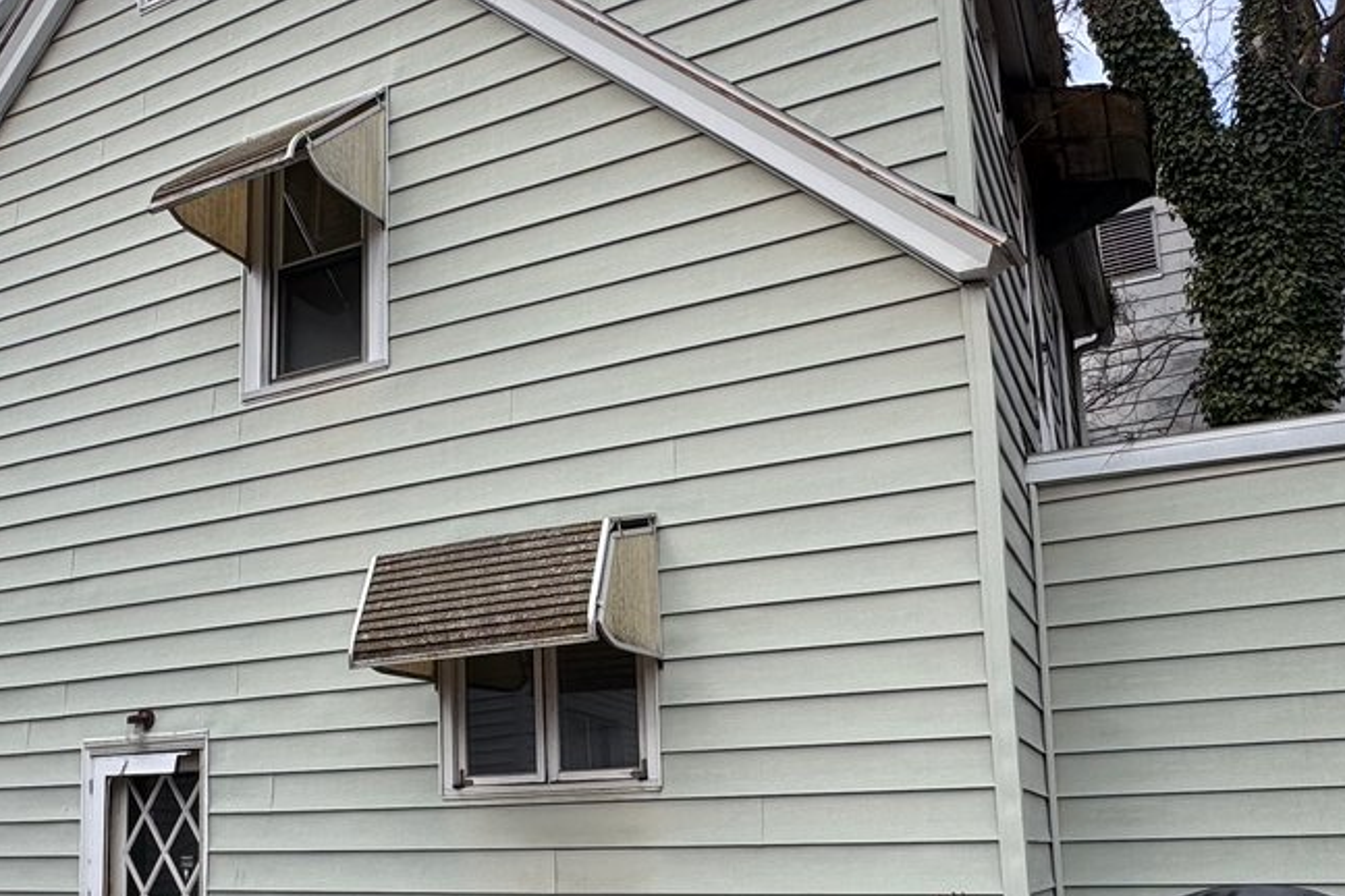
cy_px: 661
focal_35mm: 34
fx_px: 1270
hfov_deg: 55.1
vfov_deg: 38.0
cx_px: 501
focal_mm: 2.22
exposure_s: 1/476
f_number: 2.2
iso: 40
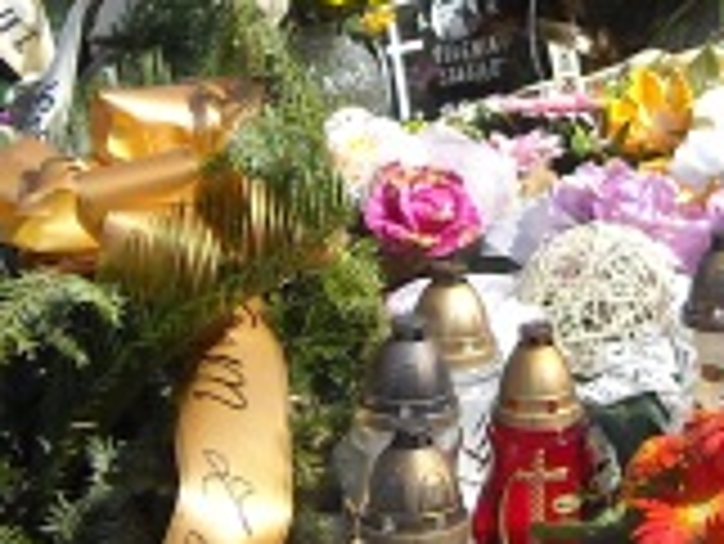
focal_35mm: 139
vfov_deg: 10.7
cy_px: 139
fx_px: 2909
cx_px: 360
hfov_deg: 14.2
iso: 64
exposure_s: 1/272
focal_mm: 5.7
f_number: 5.6
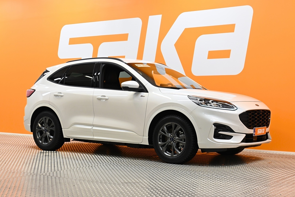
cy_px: 98
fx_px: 375
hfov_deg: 43.0
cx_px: 148
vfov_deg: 29.4
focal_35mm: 46
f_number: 5
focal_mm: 30.5
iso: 640
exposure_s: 1/50
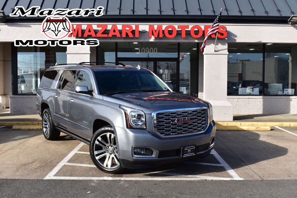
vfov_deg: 34.2
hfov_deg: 49.6
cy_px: 99
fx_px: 322
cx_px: 148
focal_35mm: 39
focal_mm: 26
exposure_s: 1/400
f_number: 11
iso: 400
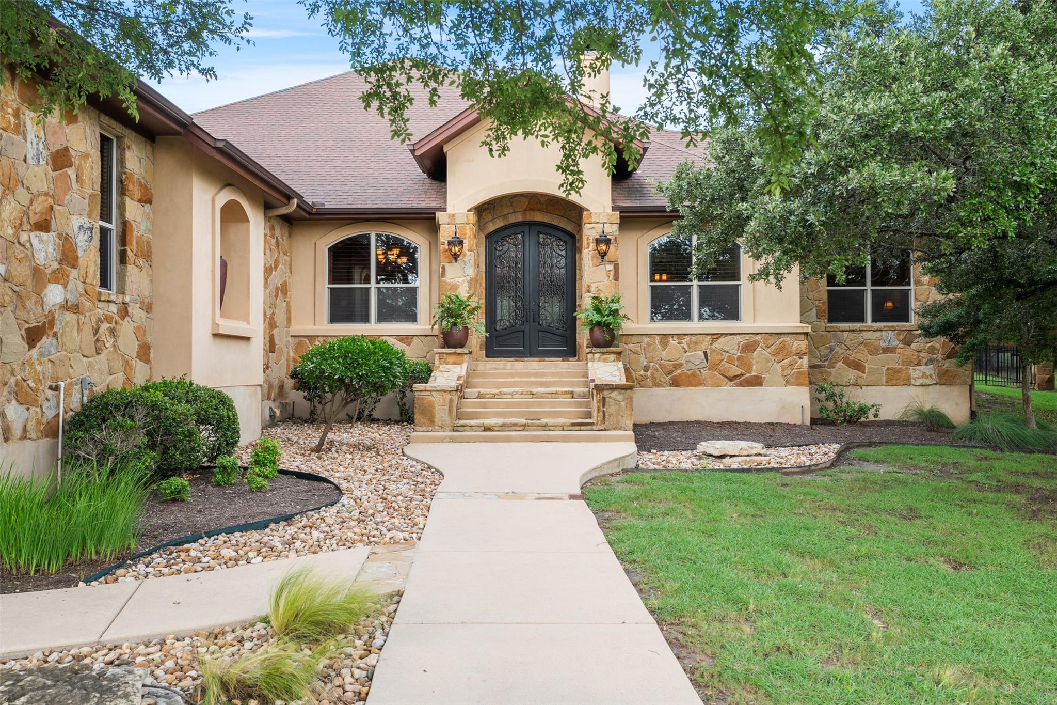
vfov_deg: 43.6
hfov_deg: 61.9
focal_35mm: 30
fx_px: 881
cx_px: 528
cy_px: 352
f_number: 8
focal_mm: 30
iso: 200
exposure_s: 1/50
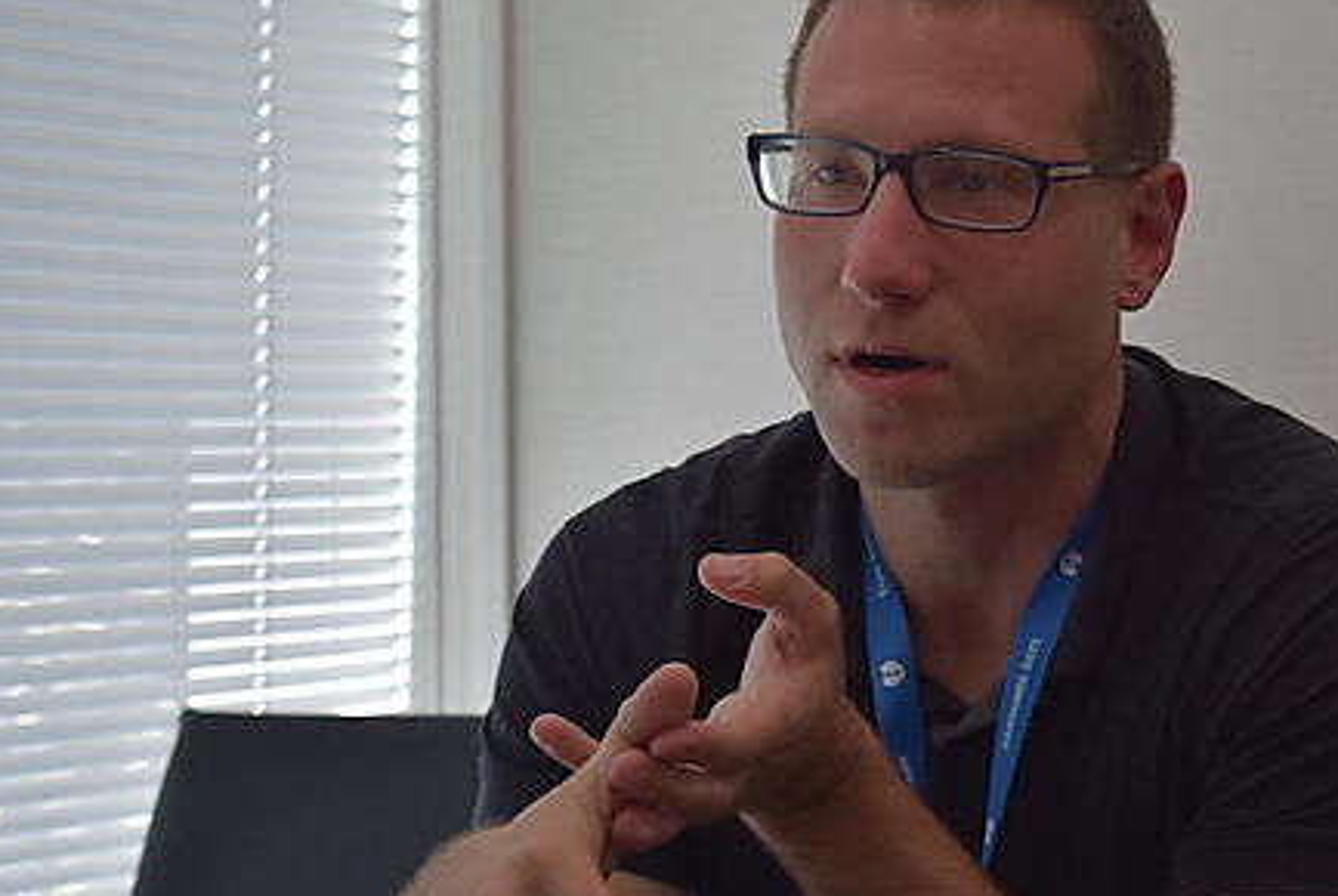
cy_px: 437
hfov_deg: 18.8
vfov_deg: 12.7
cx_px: 896
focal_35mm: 108
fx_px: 4019
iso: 400
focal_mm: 52
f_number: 6.3
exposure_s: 1/160
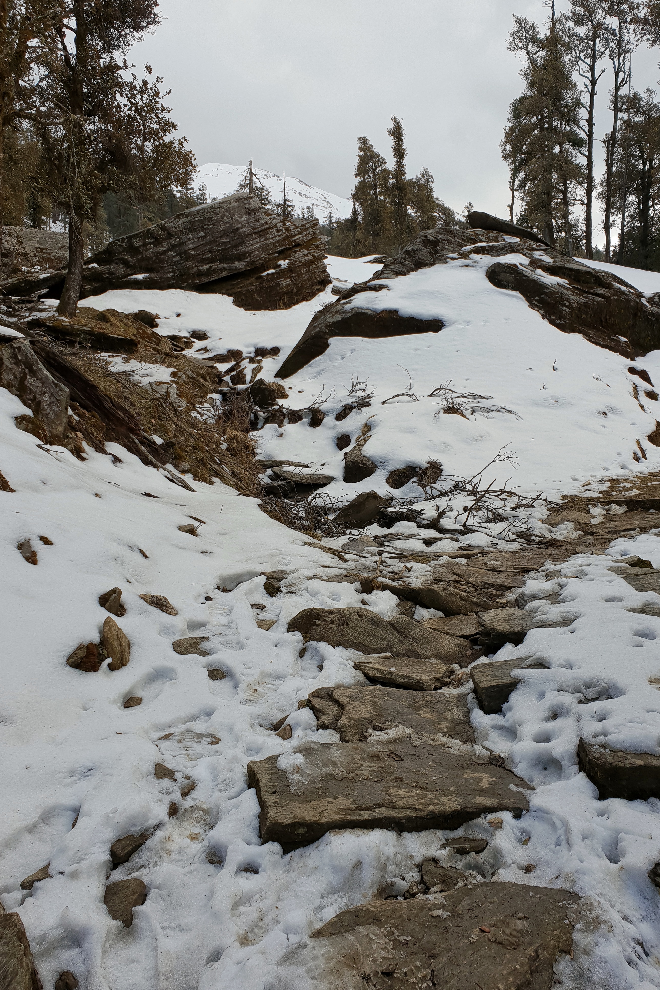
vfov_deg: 65.5
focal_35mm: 28
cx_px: 358
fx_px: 770
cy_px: 499
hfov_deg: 46.4
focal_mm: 4.3
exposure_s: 1/323
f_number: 2.4
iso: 50
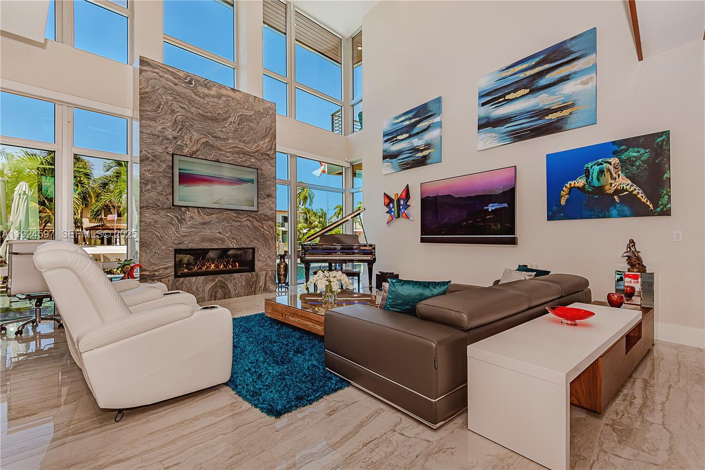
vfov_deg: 73.7
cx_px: 352
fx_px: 313
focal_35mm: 16
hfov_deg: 96.7
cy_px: 235
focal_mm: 16
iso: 400
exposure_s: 1/200
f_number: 8
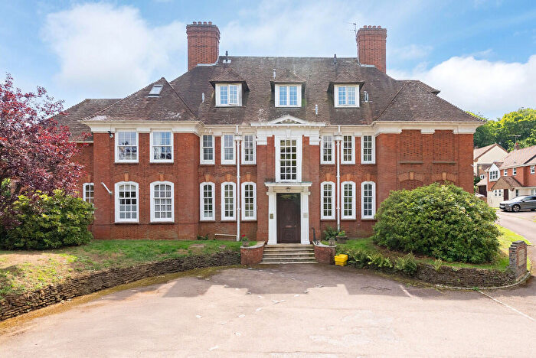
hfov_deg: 94.9
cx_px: 268
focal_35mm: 16
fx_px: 246
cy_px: 179
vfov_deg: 72.2
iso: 1250
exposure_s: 1/1600
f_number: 7.1
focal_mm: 16.5
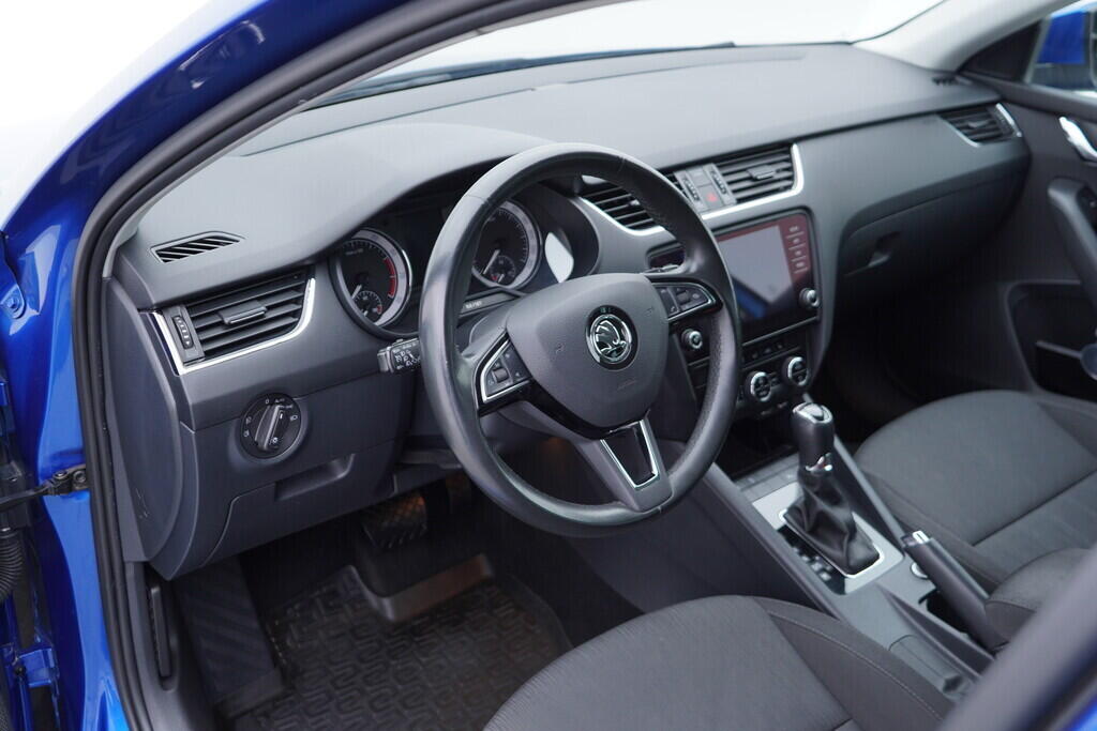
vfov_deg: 36.9
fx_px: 1097
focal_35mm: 36
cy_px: 366
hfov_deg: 53.1
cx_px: 548
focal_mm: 24
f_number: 2.8
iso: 160
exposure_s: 1/40
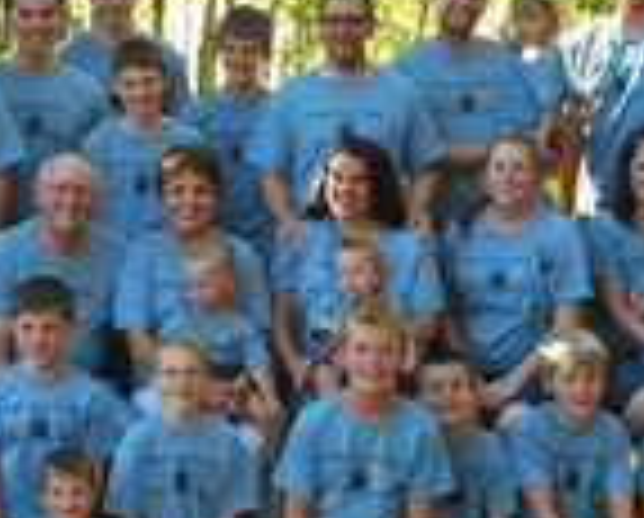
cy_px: 106
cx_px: 95
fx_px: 2368
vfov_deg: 12.4
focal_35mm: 124
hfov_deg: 15.3
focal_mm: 28
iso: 200
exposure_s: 1/60
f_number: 5
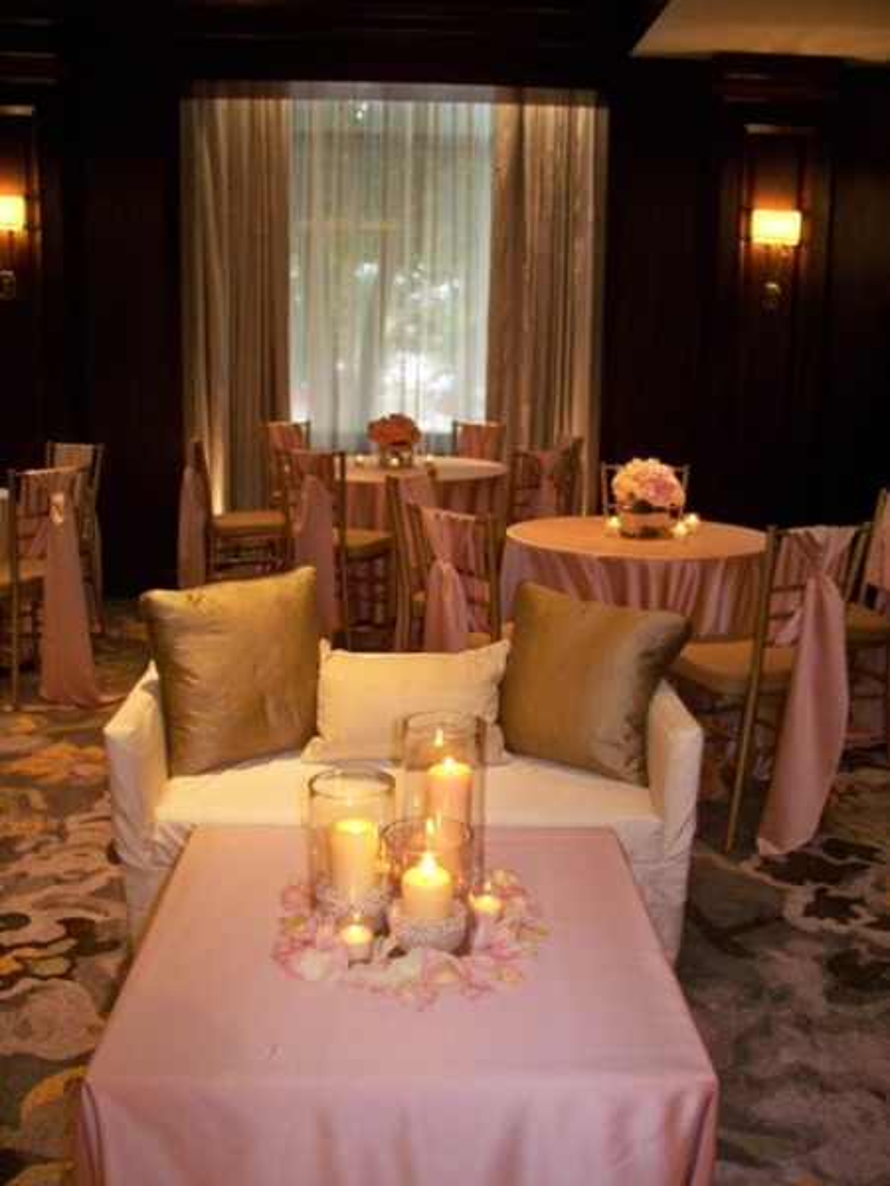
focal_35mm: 33
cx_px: 445
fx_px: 1131
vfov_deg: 55.4
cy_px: 593
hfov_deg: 42.9
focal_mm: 5.85
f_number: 2.8
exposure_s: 1/30
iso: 200
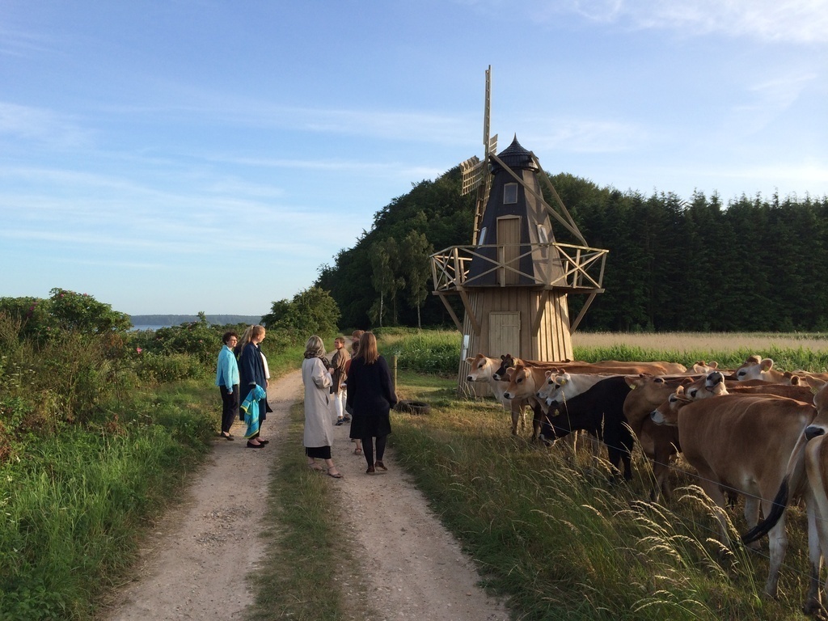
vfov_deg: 46.8
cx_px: 414
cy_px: 310
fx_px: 718
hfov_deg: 60.0
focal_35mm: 30
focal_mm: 4.12
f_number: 2.2
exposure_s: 1/631
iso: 32
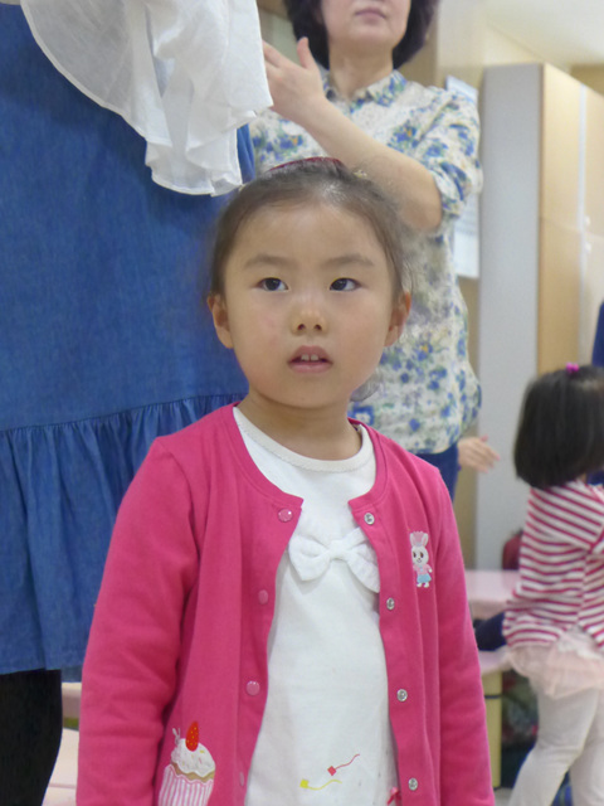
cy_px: 403
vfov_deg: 21.8
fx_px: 2094
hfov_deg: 16.4
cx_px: 302
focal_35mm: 90
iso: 1600
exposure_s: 1/400
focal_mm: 17.7
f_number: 2.3
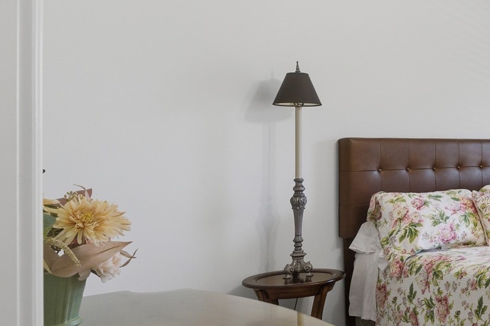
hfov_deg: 33.4
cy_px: 147
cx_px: 629
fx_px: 599
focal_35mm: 44
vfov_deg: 30.5
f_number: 13
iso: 640
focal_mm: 17
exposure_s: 1/125
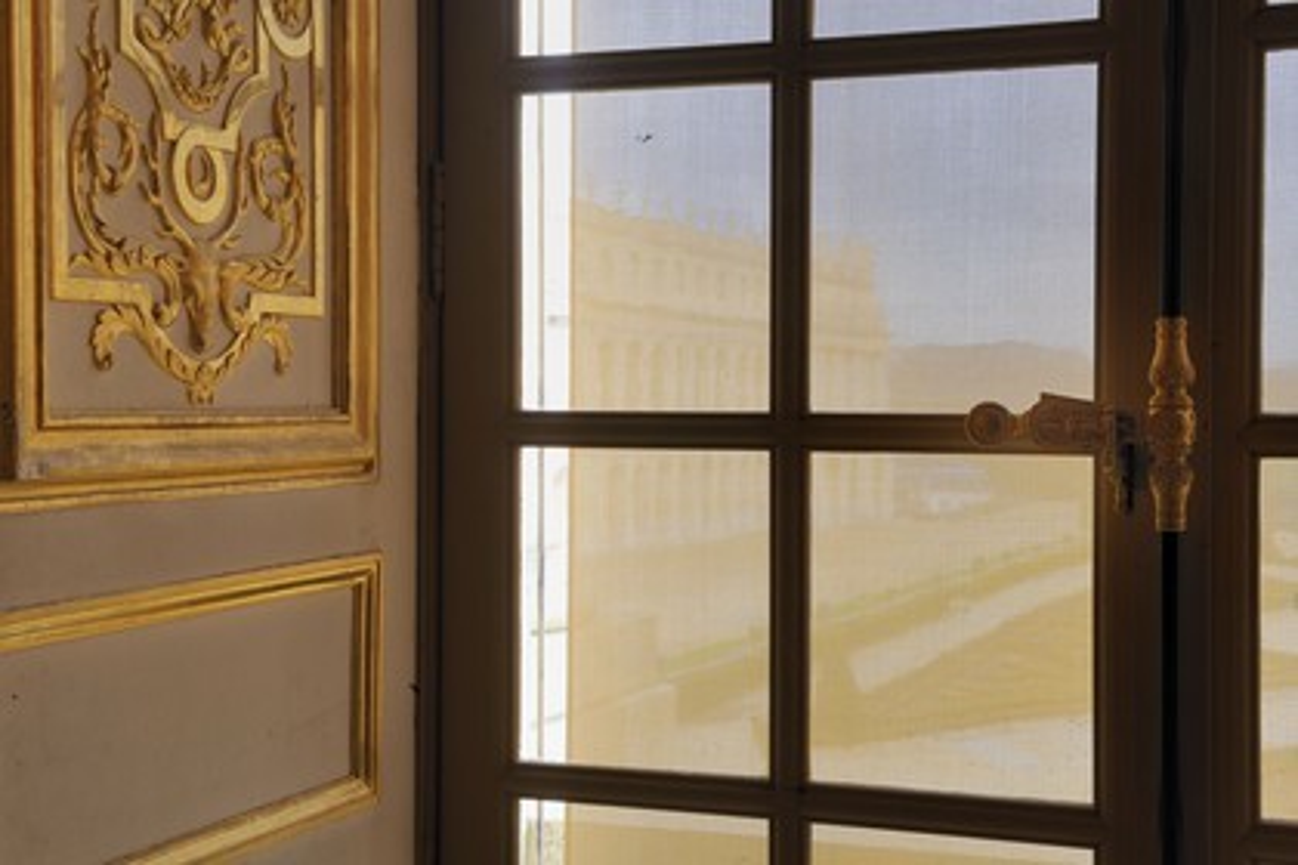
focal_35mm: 56
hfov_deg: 35.6
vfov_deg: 24.2
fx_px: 2019
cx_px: 649
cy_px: 432
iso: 200
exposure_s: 5
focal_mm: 56
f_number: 22
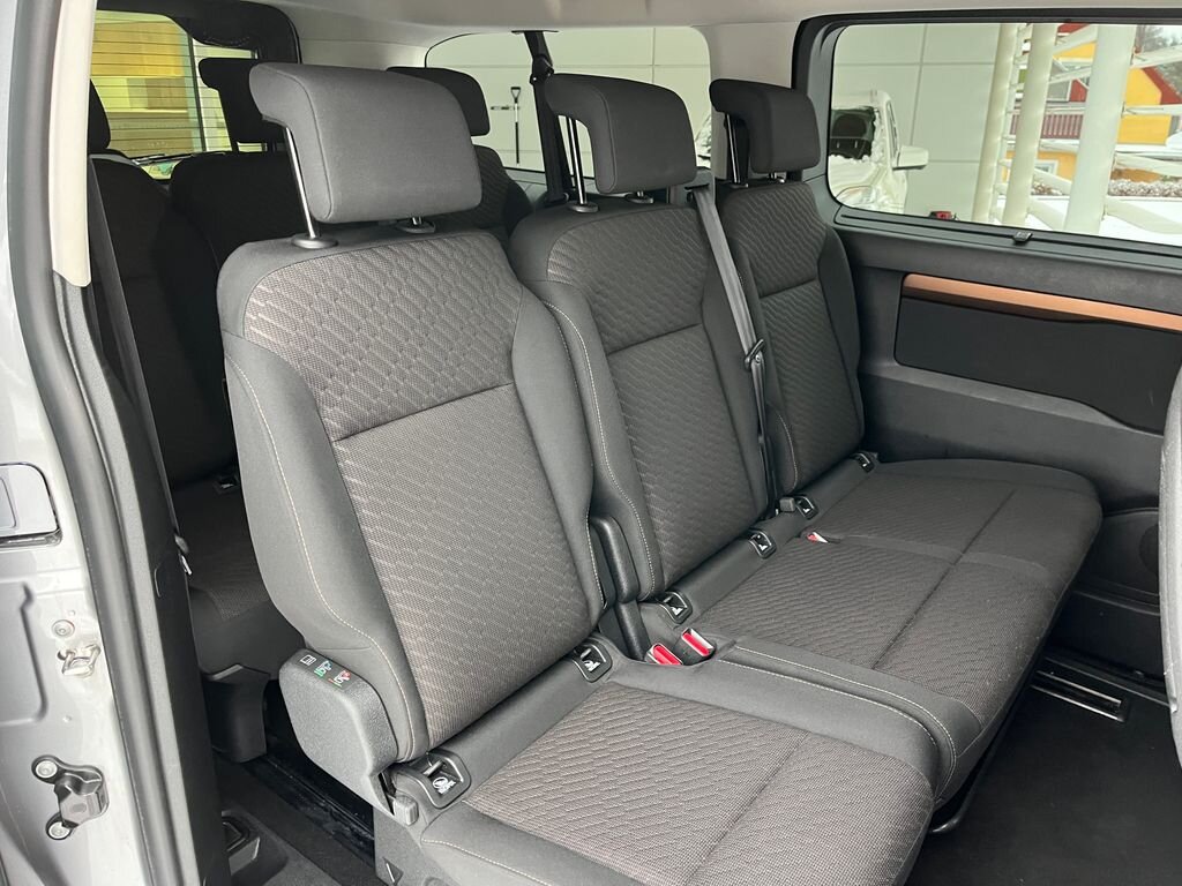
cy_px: 443
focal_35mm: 26
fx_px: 888
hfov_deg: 67.3
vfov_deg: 53.1
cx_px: 591
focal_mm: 5.1
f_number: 1.6
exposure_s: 1/60
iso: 400
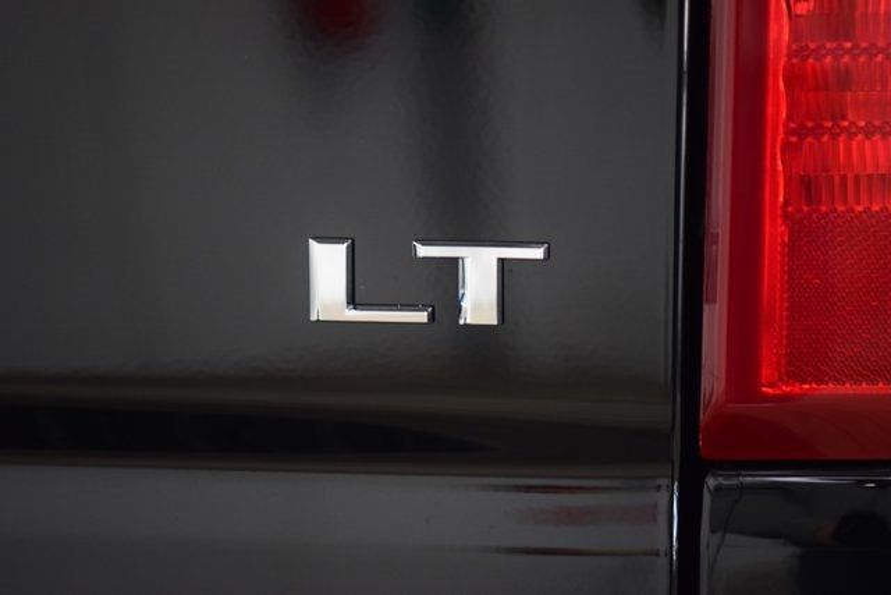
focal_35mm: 105
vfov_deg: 13.0
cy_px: 298
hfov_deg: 19.5
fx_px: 2599
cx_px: 446
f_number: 2.8
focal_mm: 70
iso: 1600
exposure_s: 1/50
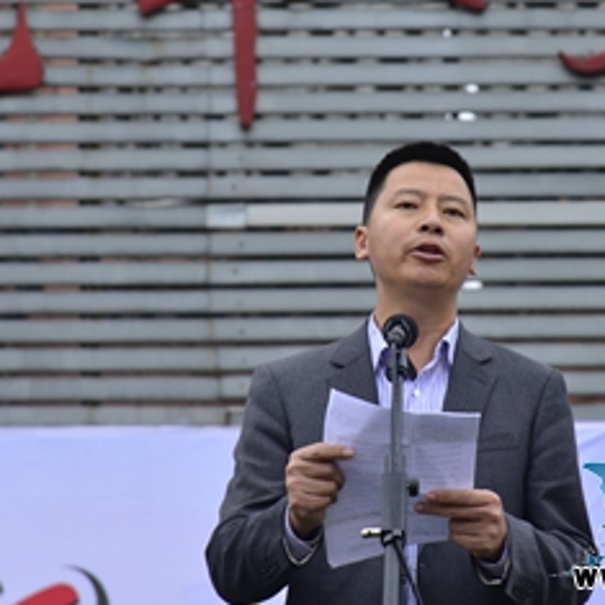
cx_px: 409
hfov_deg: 8.6
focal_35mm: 203
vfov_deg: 8.6
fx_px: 4014
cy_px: 203
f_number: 7.1
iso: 500
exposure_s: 1/160
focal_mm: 112
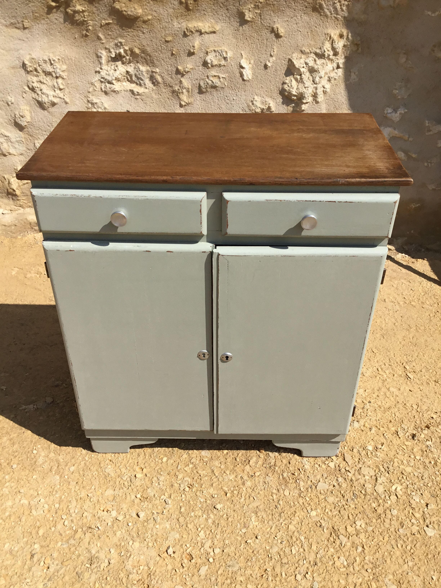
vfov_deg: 58.4
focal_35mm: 31
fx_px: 527
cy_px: 294
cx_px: 220
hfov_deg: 45.4
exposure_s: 1/2398
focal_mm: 3.3
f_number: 2.4
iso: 25
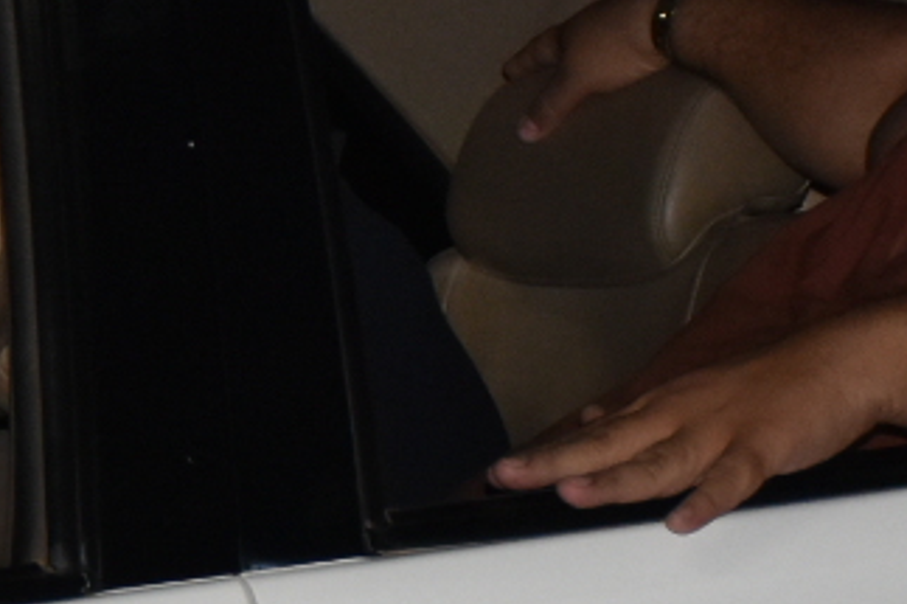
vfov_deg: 4.1
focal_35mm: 339
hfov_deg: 5.9
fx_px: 8524
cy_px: 629
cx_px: -865
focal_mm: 45
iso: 1250
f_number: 5
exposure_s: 1/100
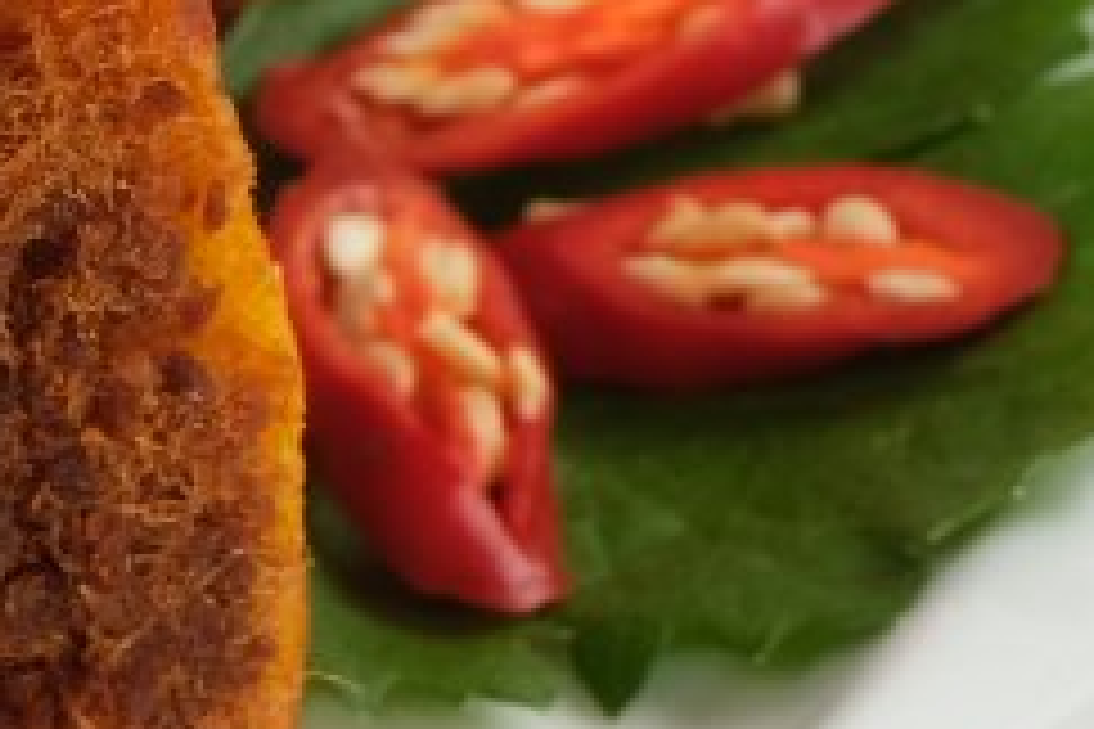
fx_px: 30052
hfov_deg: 2.1
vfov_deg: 1.4
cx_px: 1035
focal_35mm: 989
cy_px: -700
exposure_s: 1/125
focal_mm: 99.8
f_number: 10
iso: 160
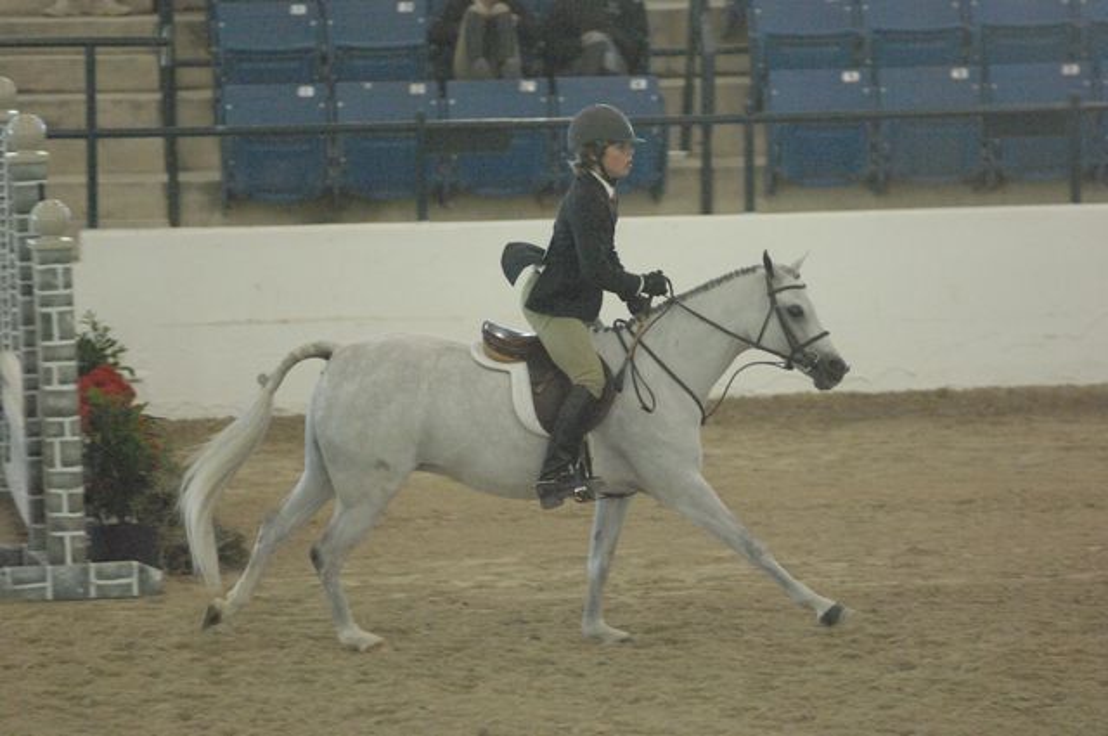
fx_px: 9222
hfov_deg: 6.9
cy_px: 368
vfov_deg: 4.6
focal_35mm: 300
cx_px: 554
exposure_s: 1/320
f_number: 2.8
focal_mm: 200
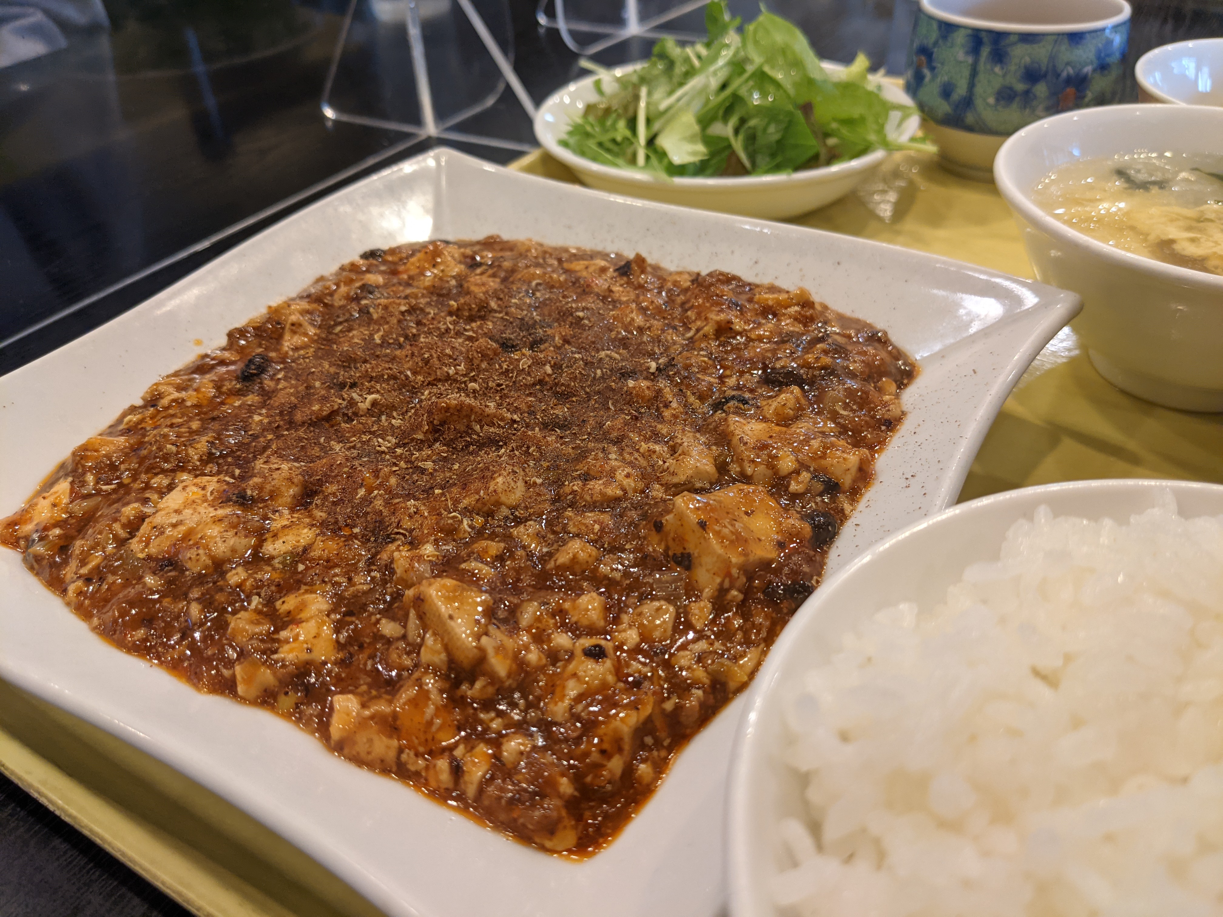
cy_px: 458
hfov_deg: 65.3
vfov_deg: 51.4
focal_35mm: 27
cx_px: 612
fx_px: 954
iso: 135
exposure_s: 1/25
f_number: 1.73
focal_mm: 4.38
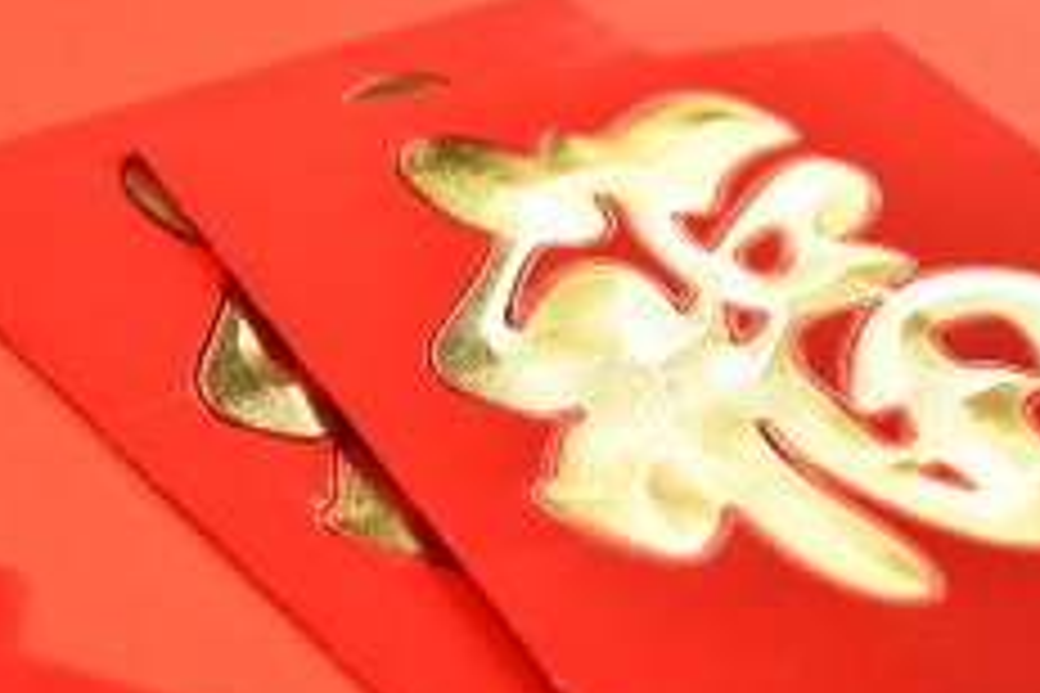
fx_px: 2638
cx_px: -153
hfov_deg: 21.0
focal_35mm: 91
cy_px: 302
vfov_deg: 15.0
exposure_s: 1/125
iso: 400
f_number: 3.8
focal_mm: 23
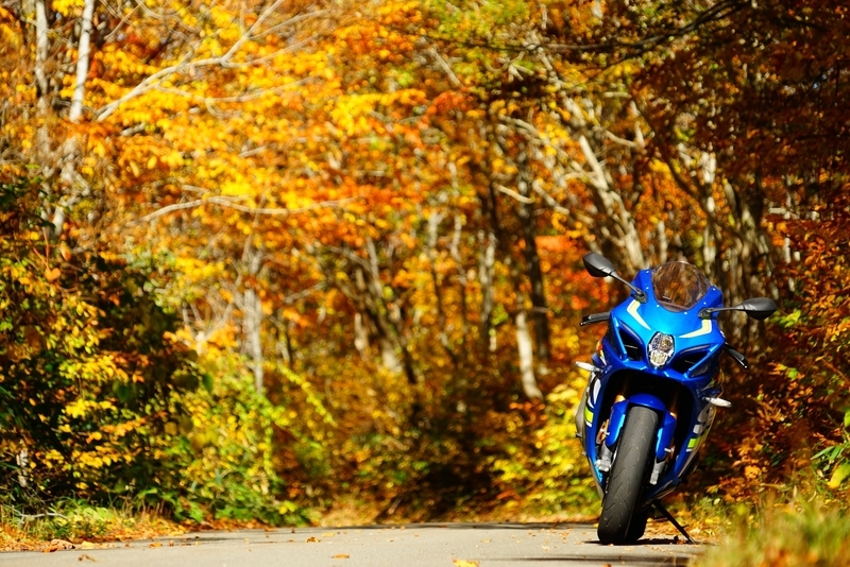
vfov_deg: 8.3
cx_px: 425
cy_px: 284
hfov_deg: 12.4
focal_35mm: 166
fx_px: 3921
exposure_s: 1/200
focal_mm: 166
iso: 100
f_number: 5.6
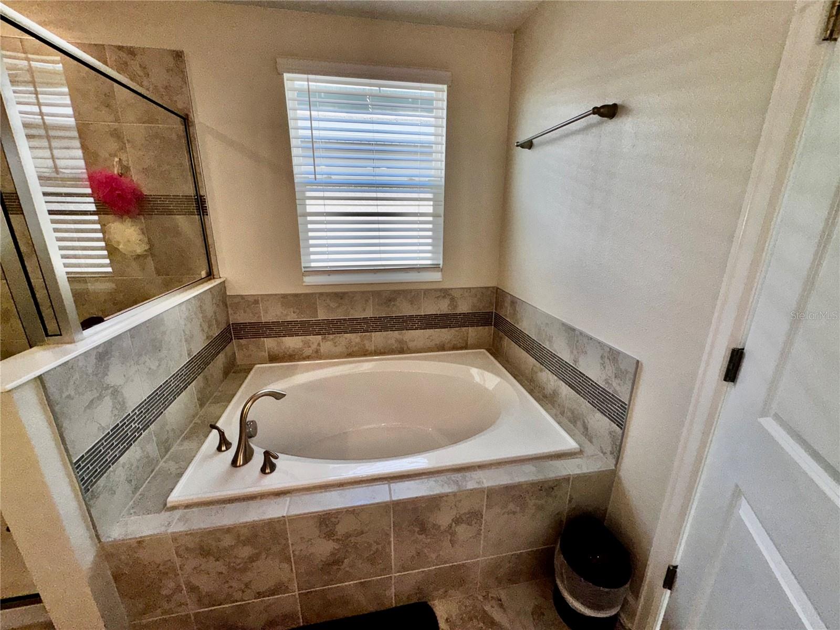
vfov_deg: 85.7
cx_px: 420
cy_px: 315
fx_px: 340
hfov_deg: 102.1
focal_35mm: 14
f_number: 2.2
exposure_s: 1/228
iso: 32
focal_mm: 2.22
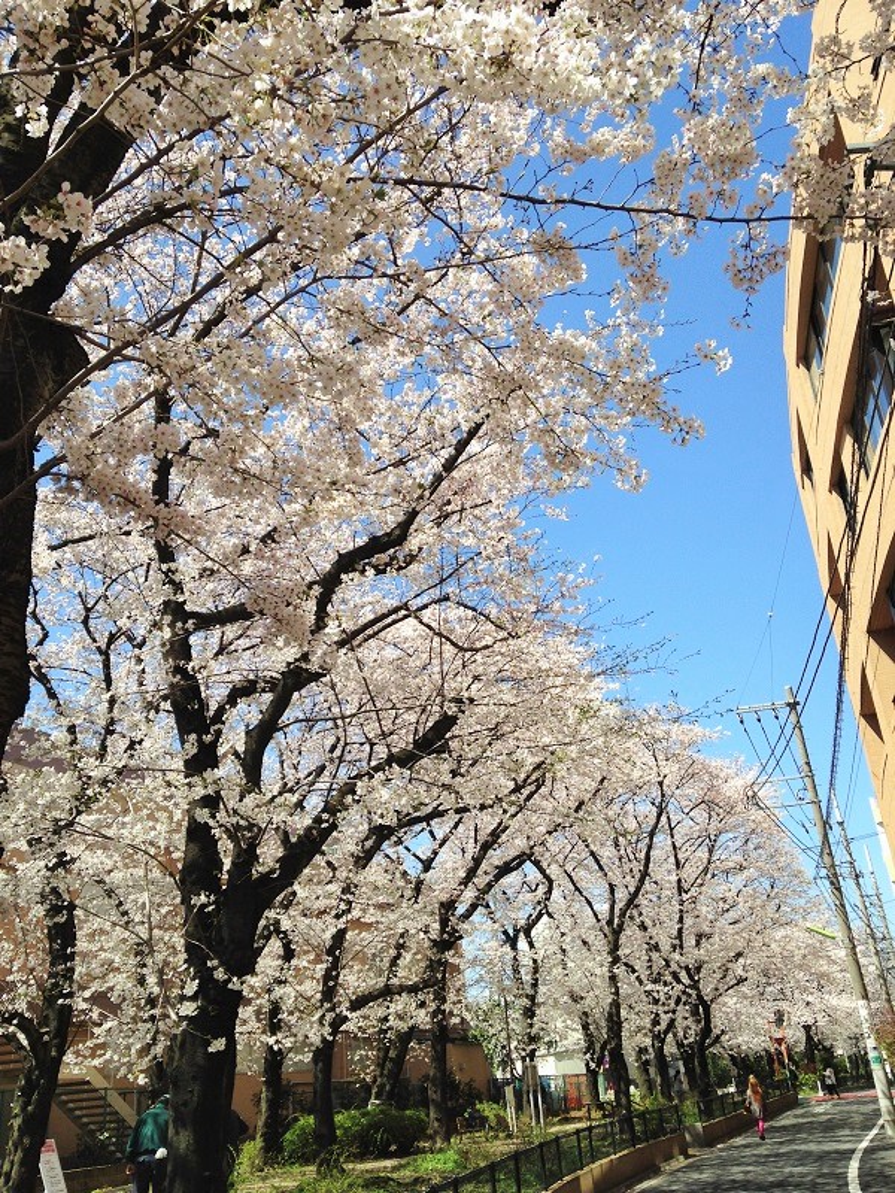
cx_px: 448
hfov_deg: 42.9
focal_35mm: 33
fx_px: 1138
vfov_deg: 55.4
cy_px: 596
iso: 50
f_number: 2.4
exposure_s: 1/1022
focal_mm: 4.12
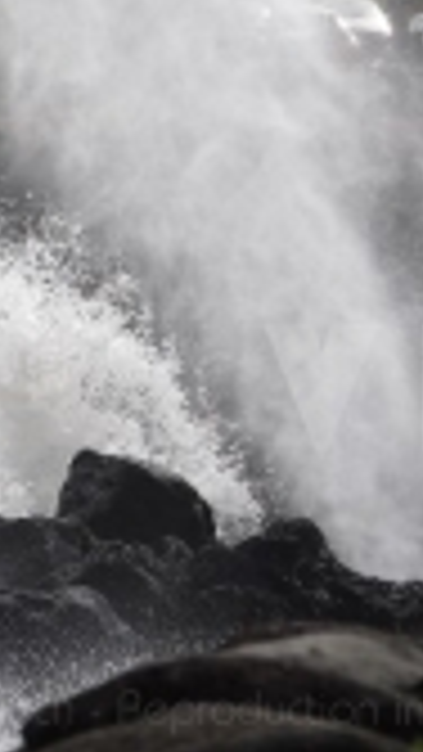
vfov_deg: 1.9
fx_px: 22521
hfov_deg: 1.1
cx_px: 396
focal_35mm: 1130
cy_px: -104
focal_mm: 200
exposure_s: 1/1600
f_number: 8
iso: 100
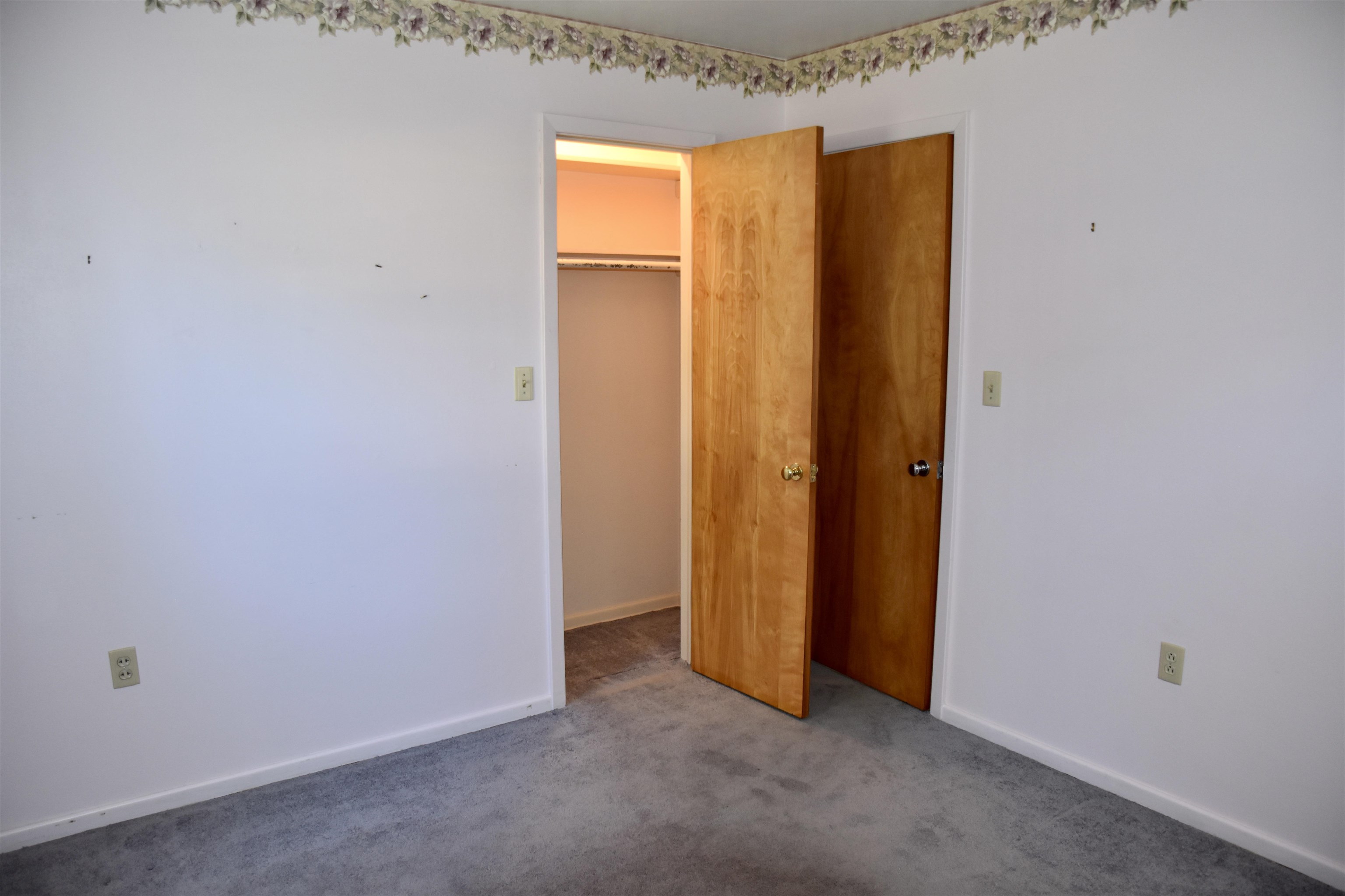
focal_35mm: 24
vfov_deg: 53.1
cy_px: 448
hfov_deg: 73.7
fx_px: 897
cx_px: 672
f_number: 4.5
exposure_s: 1/80
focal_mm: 16
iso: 800
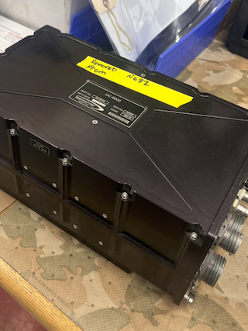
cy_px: 124
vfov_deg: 47.4
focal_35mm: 39
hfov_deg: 36.7
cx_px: 101
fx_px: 373
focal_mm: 5.7
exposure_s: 1/120
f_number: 1.5
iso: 80
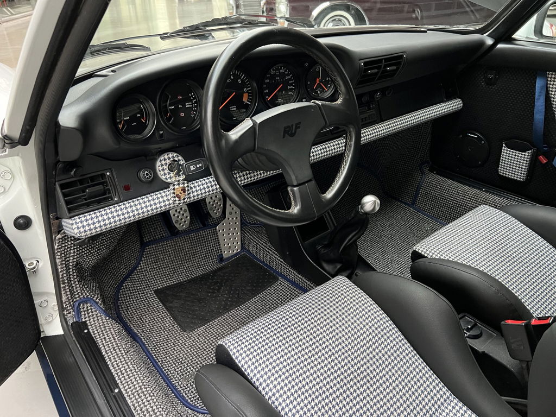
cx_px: 278
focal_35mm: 26
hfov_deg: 67.3
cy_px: 208
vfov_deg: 53.1
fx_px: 418
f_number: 1.5
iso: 640
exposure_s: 1/40
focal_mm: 5.7
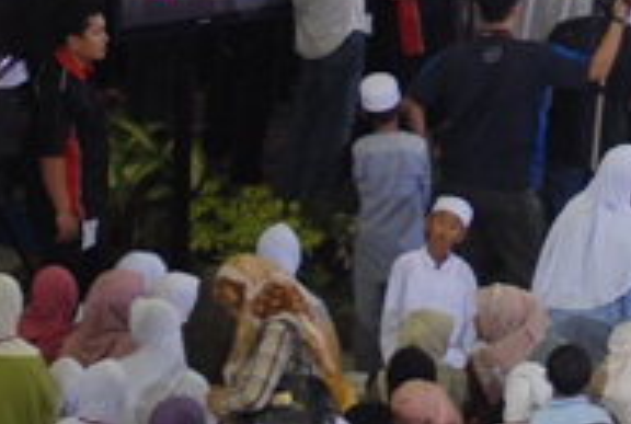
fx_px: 4919
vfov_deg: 4.9
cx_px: 605
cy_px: -53
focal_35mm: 280
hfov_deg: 7.3
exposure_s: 1/50
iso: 400
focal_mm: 80
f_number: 2.8
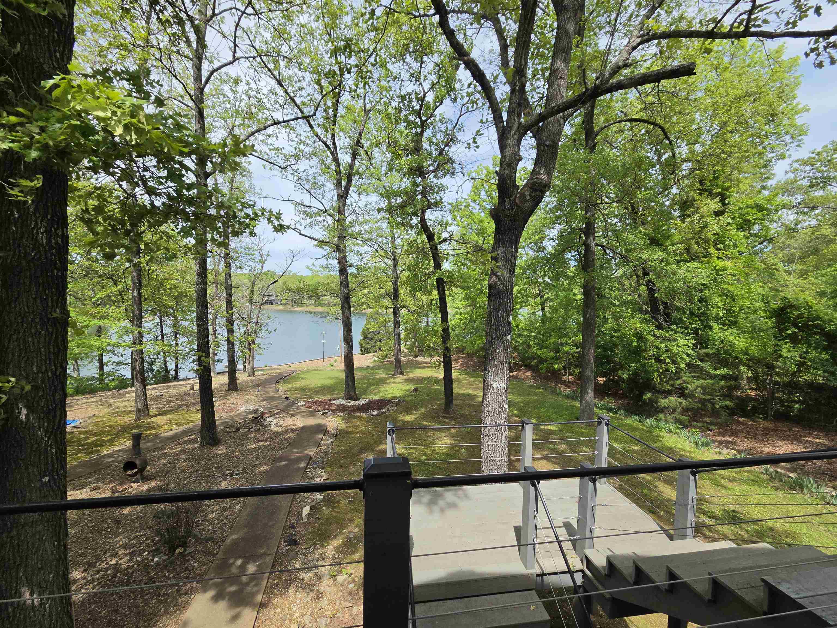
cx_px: 418
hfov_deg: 106.2
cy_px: 314
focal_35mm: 13
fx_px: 314
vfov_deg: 89.9
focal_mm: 2.2
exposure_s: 1/2145
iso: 100
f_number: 2.2
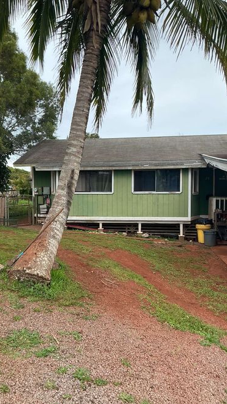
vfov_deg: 61.0
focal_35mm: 32
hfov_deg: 36.5
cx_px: 88
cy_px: 204
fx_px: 343
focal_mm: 3
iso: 25
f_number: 1.8
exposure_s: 1/562
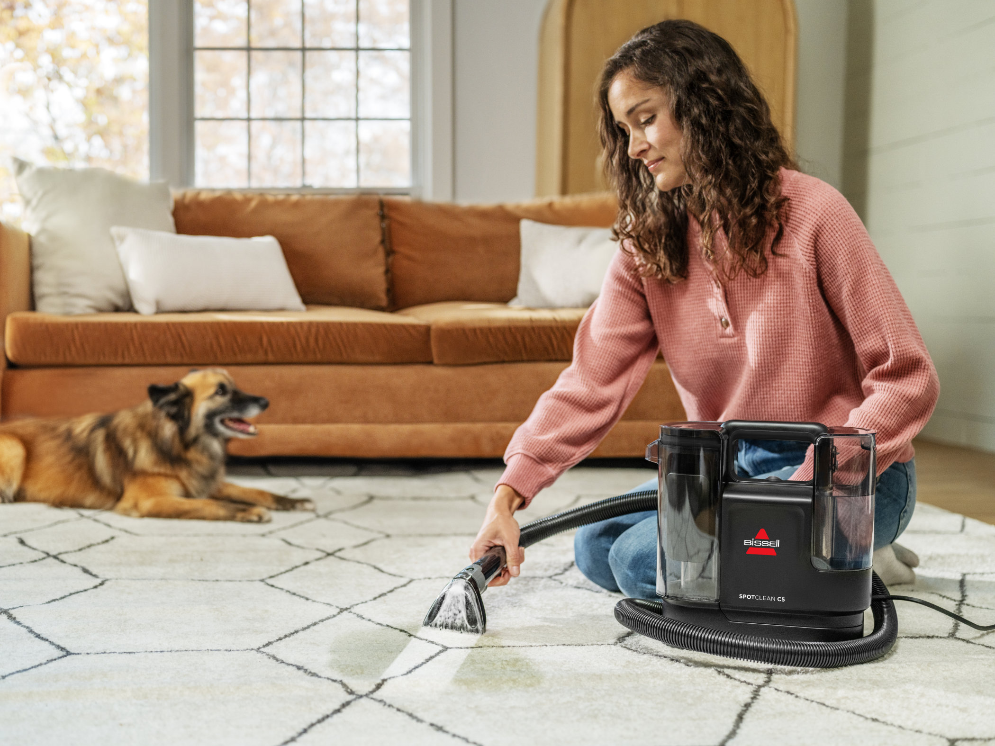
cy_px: 373
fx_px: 1437
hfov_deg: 38.2
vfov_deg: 29.1
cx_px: 498
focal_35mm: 50
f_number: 3.2
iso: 1600
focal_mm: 63
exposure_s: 1/200
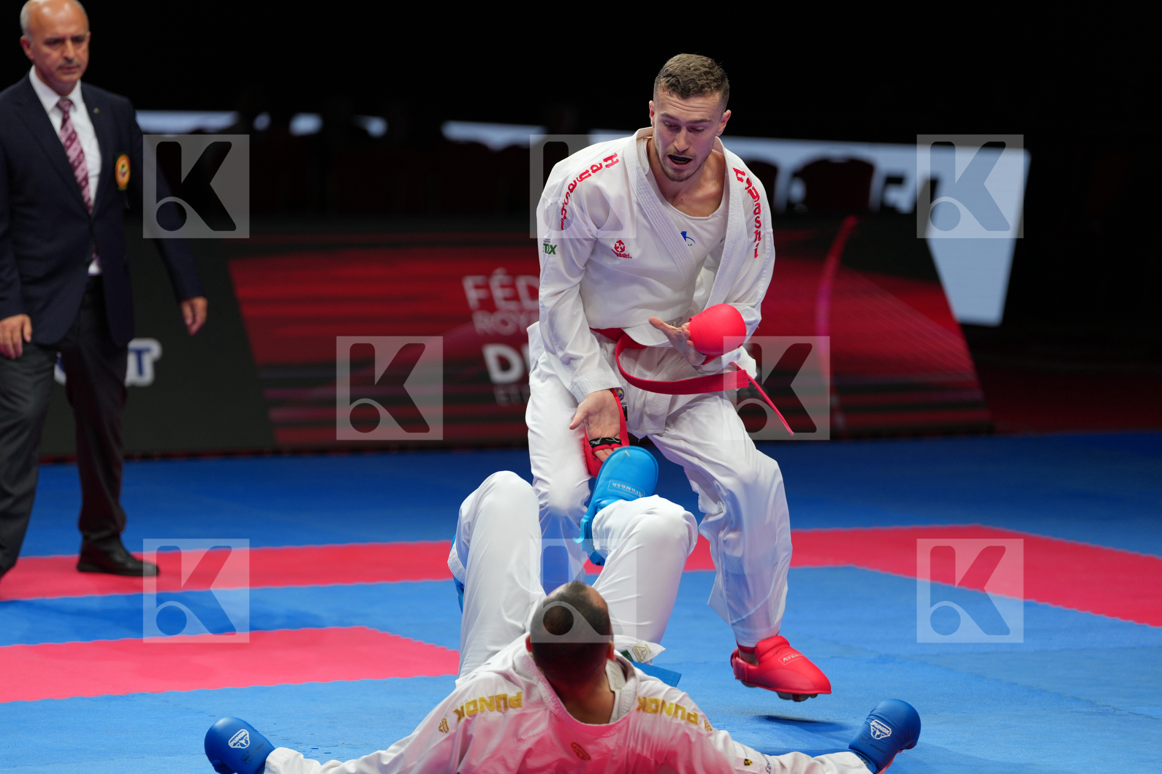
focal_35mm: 163
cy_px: 388
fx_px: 5261
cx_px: 583
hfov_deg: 12.6
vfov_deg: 8.4
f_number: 2.8
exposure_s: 1/1000
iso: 500
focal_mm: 162
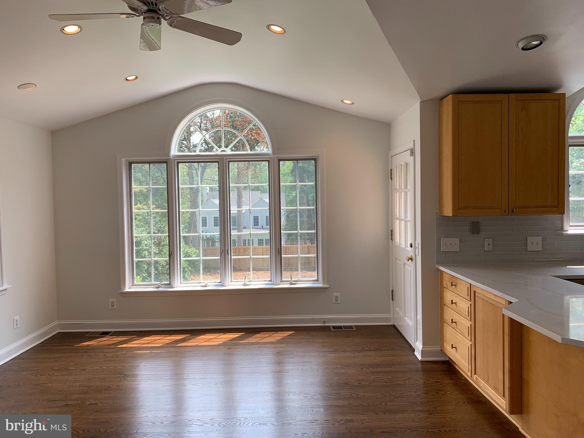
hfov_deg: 67.3
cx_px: 292
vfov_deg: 53.1
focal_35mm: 26
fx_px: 439
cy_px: 219
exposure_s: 1/155
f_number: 1.8
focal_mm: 4.25
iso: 25
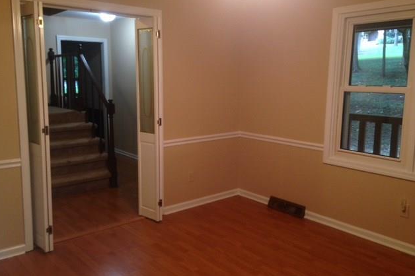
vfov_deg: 37.8
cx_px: 204
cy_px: 135
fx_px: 403
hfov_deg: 54.5
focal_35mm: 35
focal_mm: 4.12
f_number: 2.4
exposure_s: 1/20
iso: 64
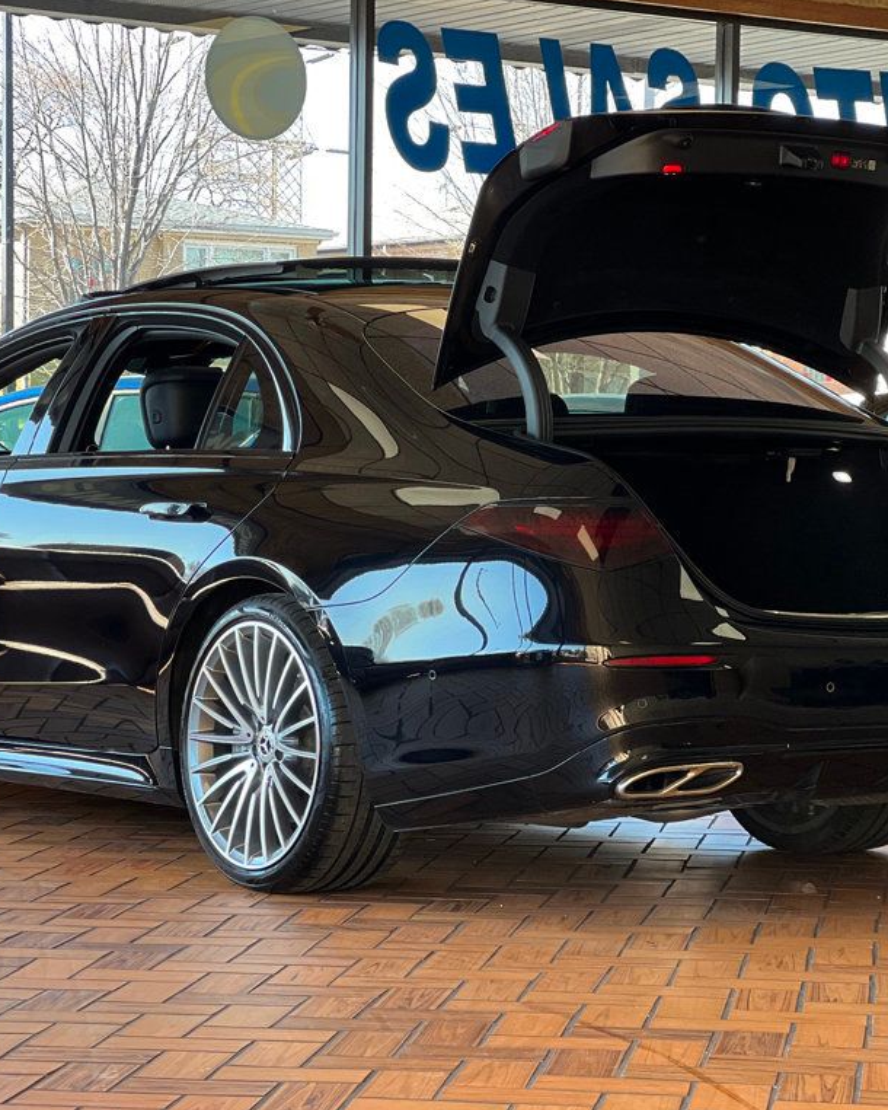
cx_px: 400
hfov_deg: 15.2
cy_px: 554
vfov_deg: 19.0
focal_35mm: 101
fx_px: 3317
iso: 80
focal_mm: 9
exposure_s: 1/120
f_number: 2.8
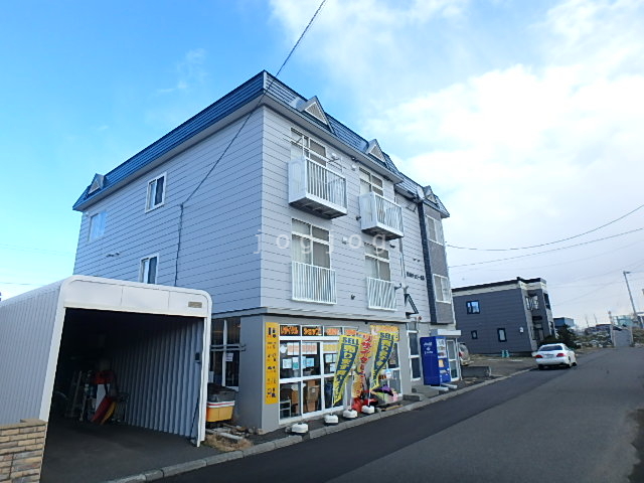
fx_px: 391
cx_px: 322
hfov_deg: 79.0
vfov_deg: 63.4
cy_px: 242
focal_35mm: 21
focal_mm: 3.7
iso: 125
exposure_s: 1/500
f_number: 3.5
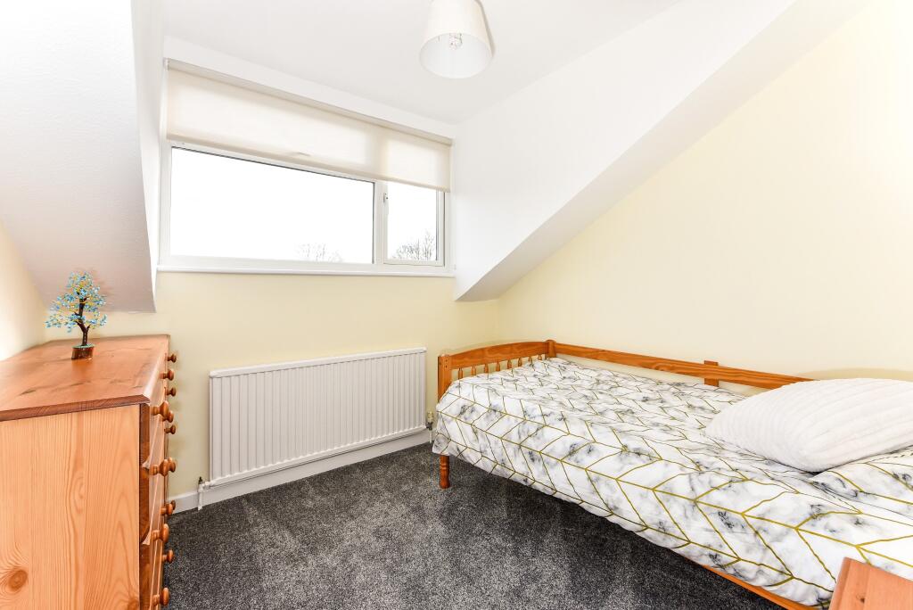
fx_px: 355
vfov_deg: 81.3
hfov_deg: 104.2
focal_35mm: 14
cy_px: 305
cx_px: 456
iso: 400
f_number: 7.1
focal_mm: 14
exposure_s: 1/200
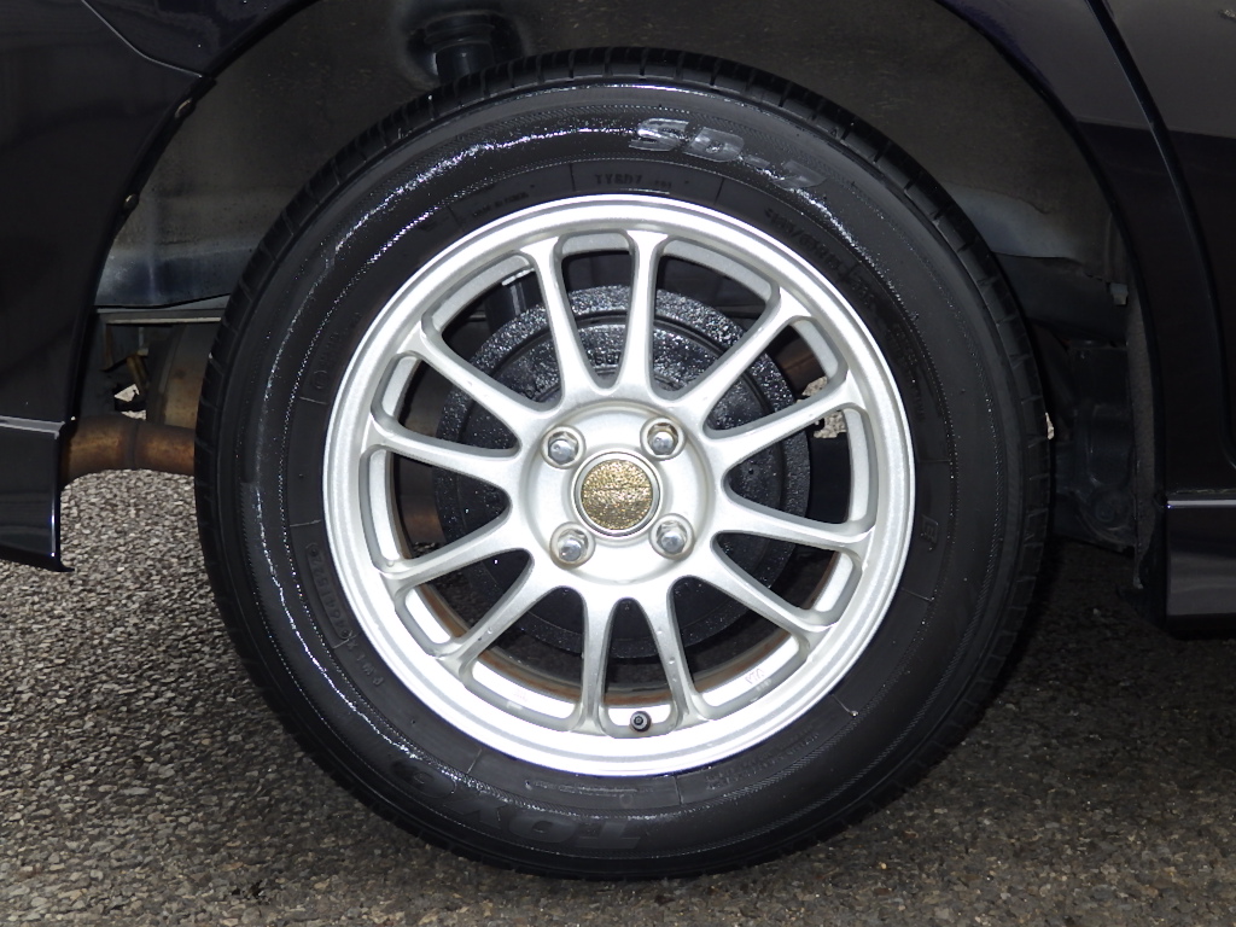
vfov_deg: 34.3
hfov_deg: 44.8
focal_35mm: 42
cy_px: 464
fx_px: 1500
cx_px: 618
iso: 125
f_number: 4.2
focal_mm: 7.5
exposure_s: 1/200
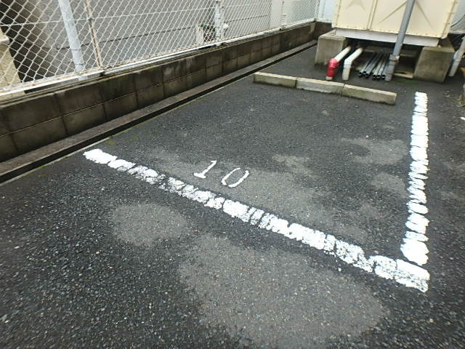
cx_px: 232
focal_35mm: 21
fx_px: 282
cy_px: 174
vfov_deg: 63.4
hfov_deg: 79.0
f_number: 3.5
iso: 125
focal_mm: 3.7
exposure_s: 1/100
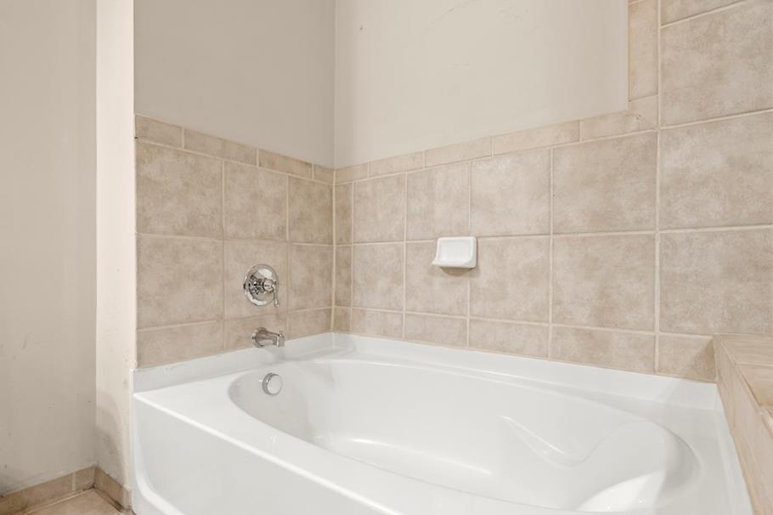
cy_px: 277
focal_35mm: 18
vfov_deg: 67.3
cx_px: 394
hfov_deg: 90.0
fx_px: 386
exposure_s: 1/2.5
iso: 320
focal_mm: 16
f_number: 5.6
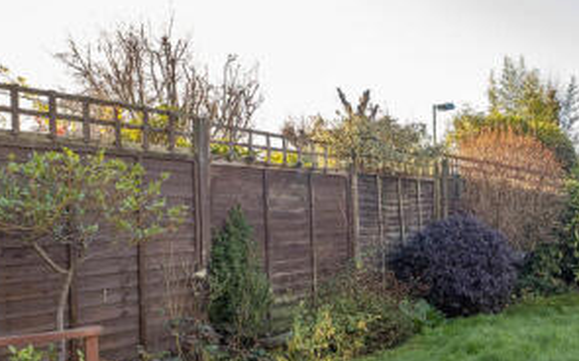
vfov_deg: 37.0
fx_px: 536
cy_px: 231
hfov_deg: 52.5
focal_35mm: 34
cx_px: 476
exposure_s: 1/80
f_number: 6.4
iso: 400
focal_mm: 10
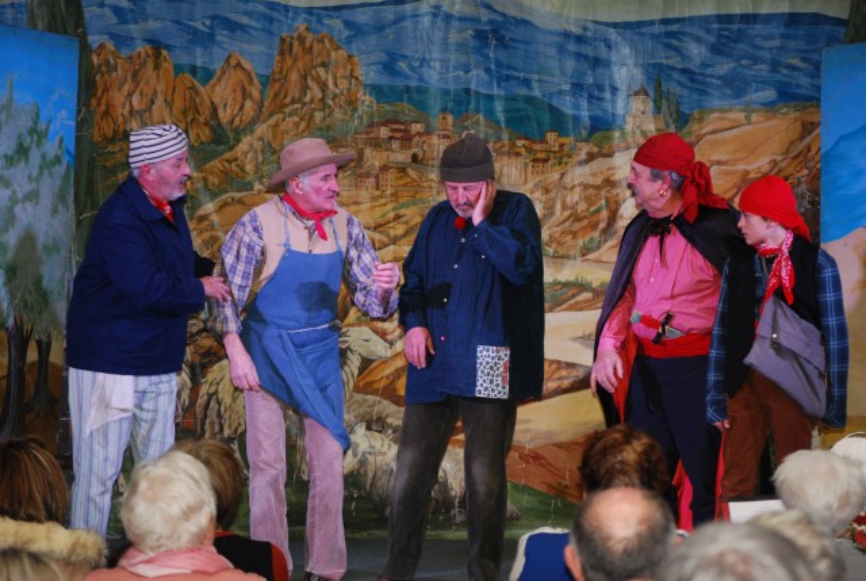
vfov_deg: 12.7
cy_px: 290
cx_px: 433
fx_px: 2602
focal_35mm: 108
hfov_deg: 18.9
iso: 800
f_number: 5
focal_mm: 72
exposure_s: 1/80
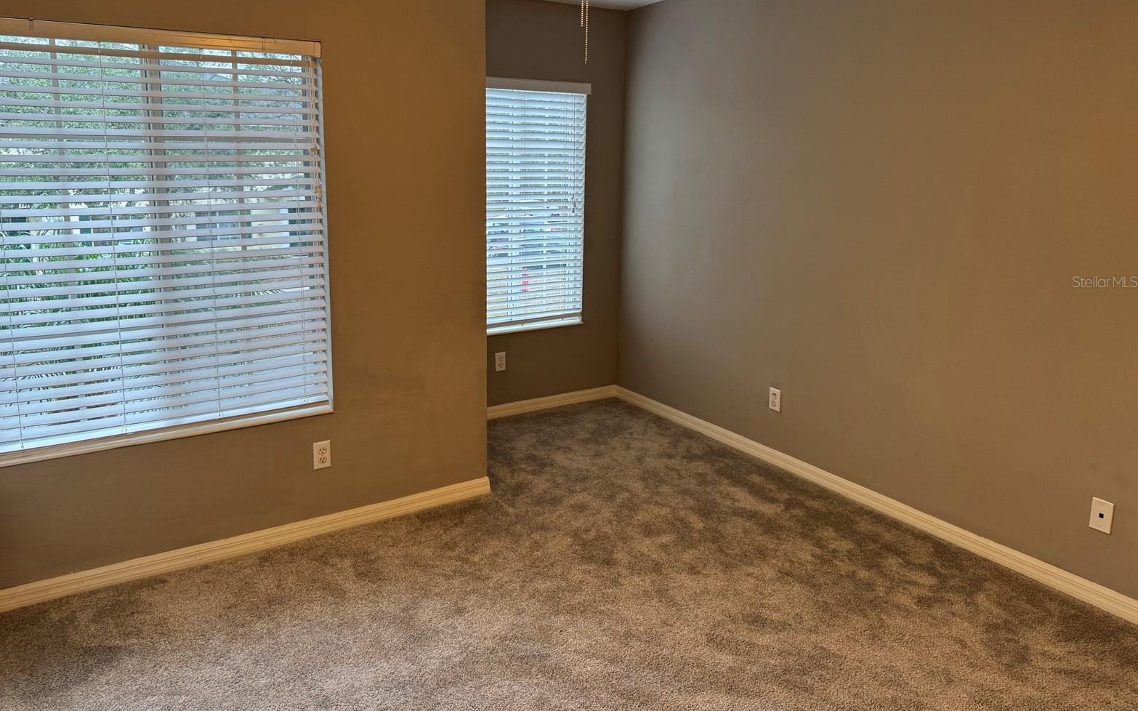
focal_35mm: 26
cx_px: 560
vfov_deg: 47.3
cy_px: 281
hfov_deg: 70.4
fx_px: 806
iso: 125
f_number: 1.78
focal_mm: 6.76
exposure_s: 1/60
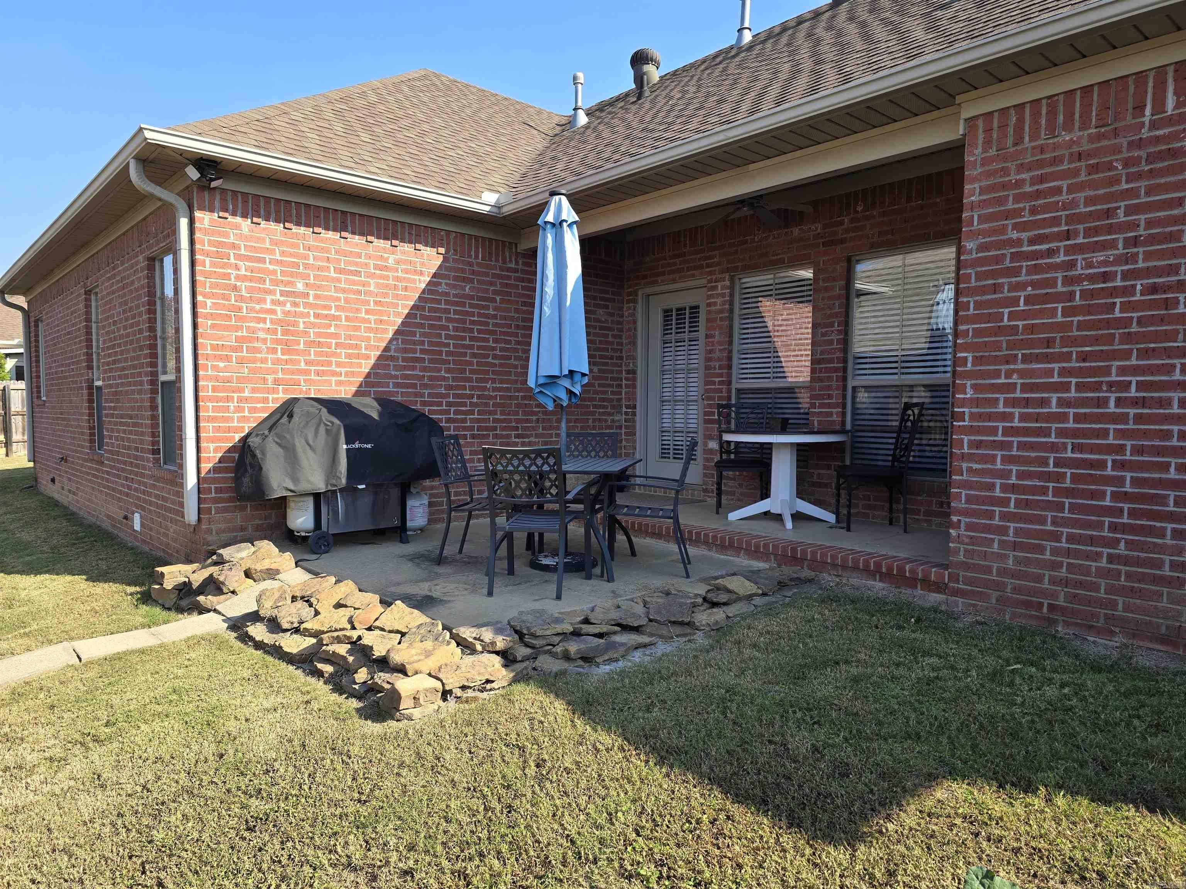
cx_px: 593
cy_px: 444
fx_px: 788
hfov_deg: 73.9
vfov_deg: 58.9
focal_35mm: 23
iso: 12
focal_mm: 6.3
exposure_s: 1/276
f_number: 1.7
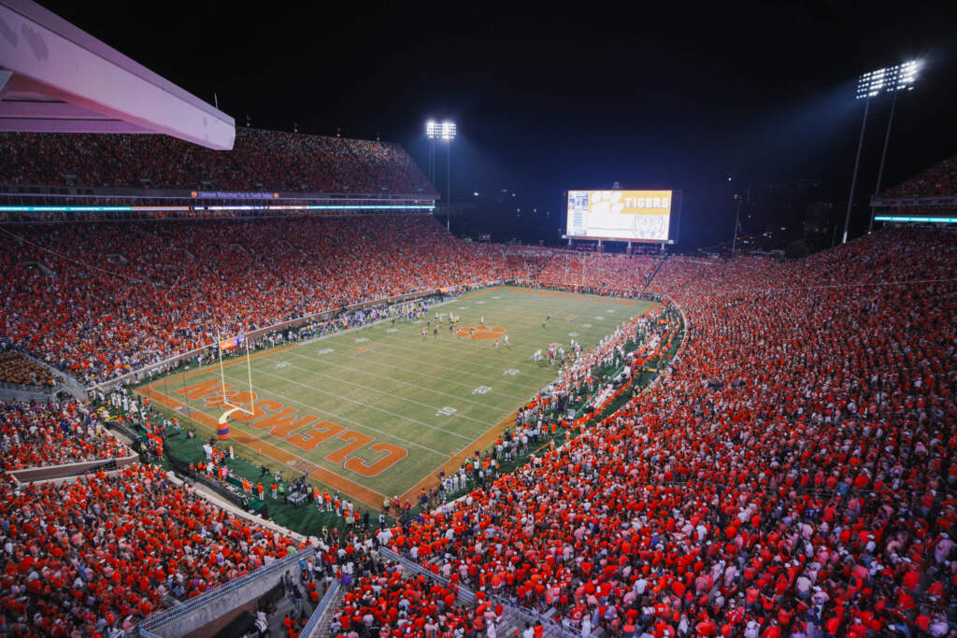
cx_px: 478
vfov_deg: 70.5
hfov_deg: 93.3
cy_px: 319
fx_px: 452
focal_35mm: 17
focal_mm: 17
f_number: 2.8
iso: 400
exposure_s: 1/400
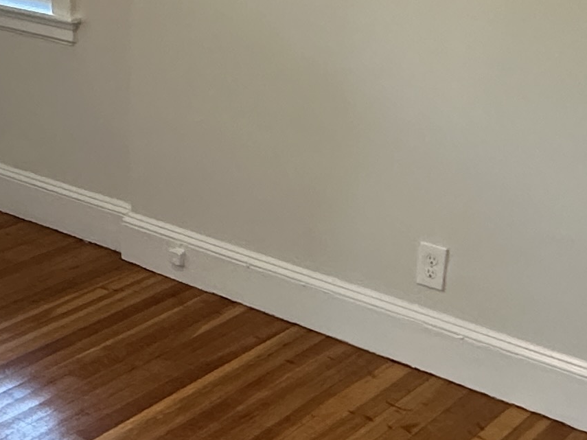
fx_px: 1119
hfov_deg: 28.8
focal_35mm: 66
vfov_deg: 22.2
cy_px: 222
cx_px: 122
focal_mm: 2.22
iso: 250
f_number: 2.2
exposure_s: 1/91
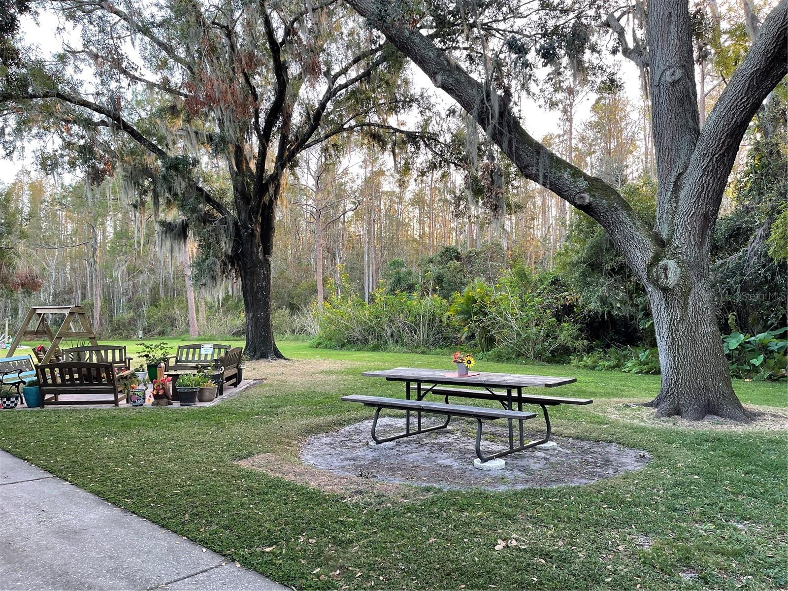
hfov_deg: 69.4
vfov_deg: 54.9
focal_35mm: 25
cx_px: 394
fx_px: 569
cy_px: 296
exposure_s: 1/121
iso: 80
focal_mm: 5.1
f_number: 1.6
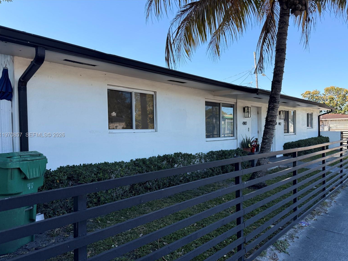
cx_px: 175
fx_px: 251
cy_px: 135
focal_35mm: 25
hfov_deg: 69.4
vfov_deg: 54.9
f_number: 1.78
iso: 100
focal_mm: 6.76
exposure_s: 1/1618
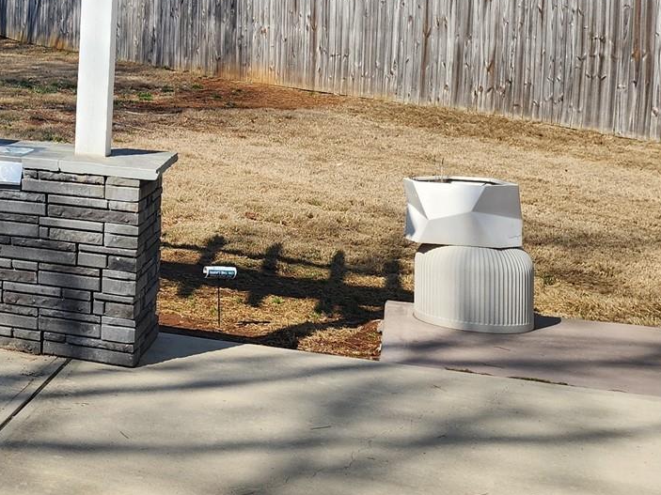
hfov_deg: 25.5
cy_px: 32
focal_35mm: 67
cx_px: -168
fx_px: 1279
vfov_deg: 21.4
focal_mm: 6.4
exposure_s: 1/1041
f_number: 1.8
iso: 12
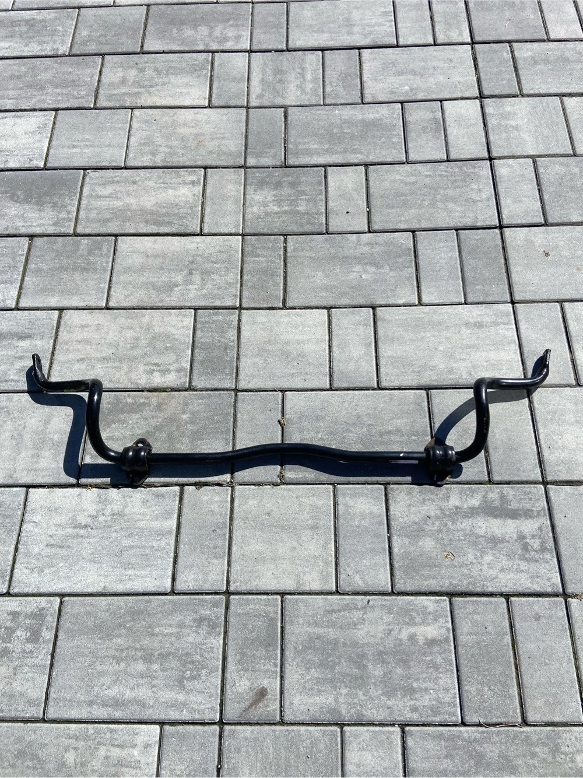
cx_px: 292
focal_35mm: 26
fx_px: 584
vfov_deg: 67.3
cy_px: 389
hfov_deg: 53.0
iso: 32
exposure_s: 1/4274
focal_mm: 4.25
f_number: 1.8
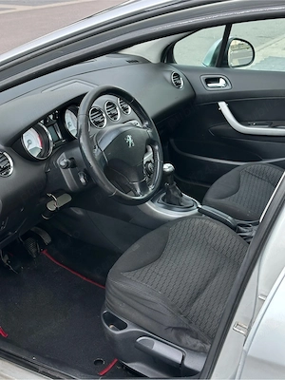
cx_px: 142
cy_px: 190
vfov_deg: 39.7
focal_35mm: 48
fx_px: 527
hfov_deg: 30.3
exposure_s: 1/60
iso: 200
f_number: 1.78
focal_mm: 6.86
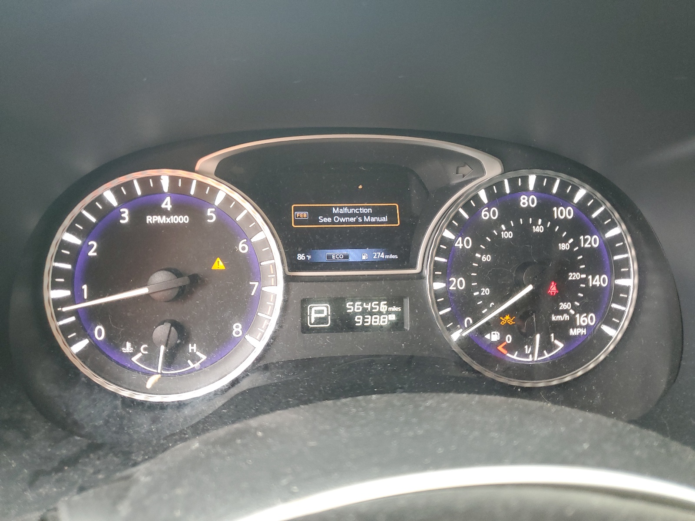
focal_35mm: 26
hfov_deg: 67.3
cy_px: 260
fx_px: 522
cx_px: 348
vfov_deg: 53.1
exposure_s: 1/60.2
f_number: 1.5
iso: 123
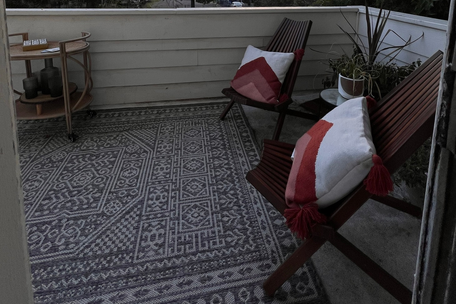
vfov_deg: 52.8
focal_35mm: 19
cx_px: 235
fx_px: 241
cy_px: 8
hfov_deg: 86.9
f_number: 1.8
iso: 32
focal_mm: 1.57
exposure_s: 1/354
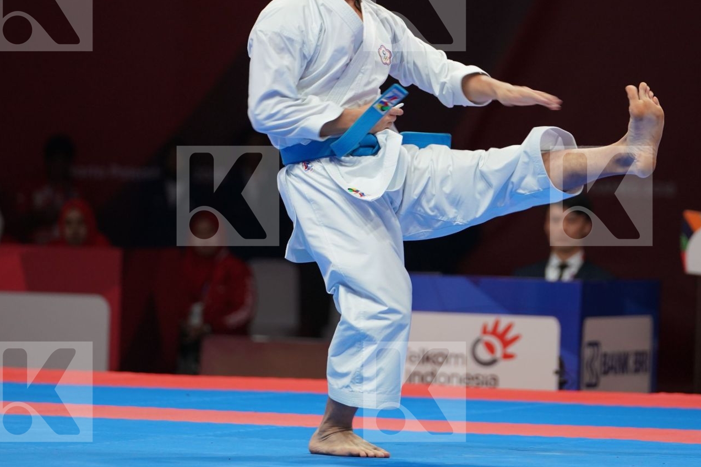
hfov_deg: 6.2
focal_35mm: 331
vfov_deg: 4.2
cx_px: 415
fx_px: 6443
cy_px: 196
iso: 1600
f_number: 4
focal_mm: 234
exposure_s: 1/500
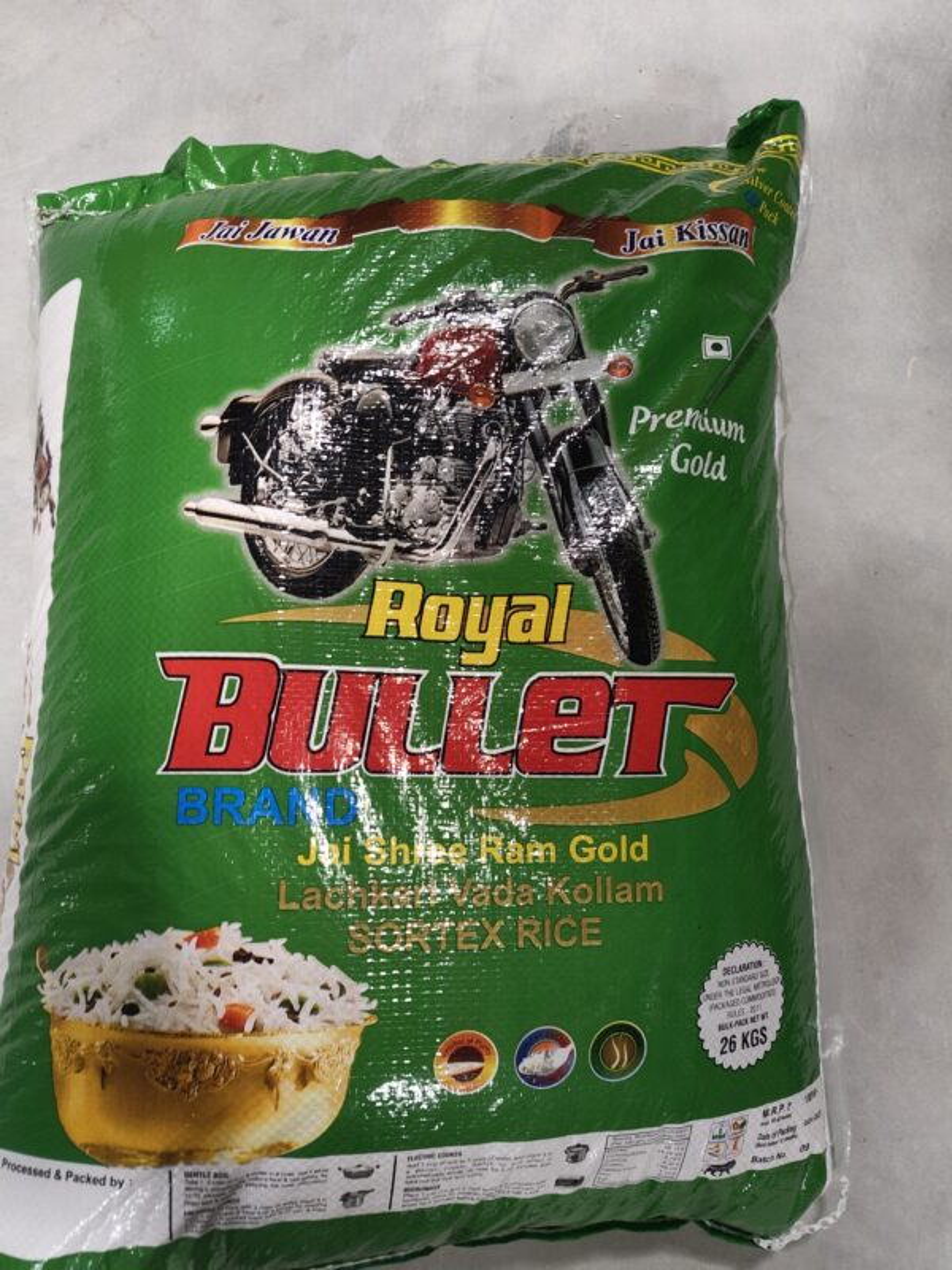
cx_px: 476
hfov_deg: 58.9
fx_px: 843
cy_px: 635
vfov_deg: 73.9
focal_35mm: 23
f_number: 1.88
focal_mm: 5.56
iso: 1255
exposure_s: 1/33.3
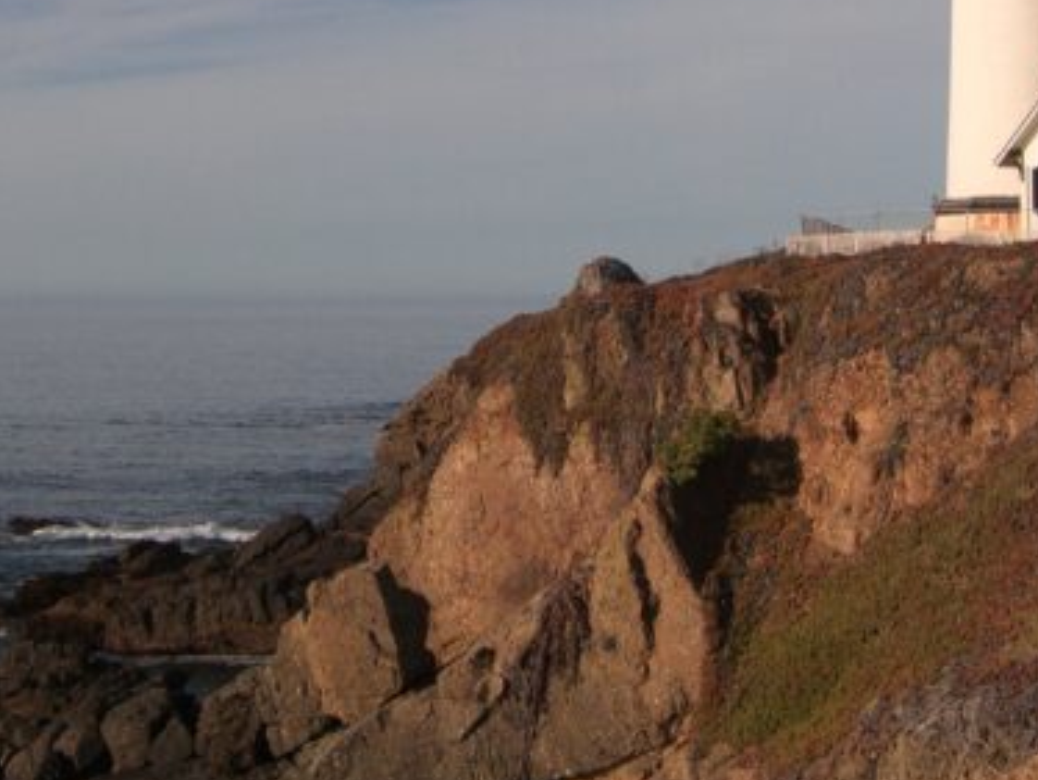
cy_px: 44
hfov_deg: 25.0
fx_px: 2340
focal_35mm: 78
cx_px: 522
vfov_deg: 18.5
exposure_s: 1/400
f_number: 8
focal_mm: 7.9
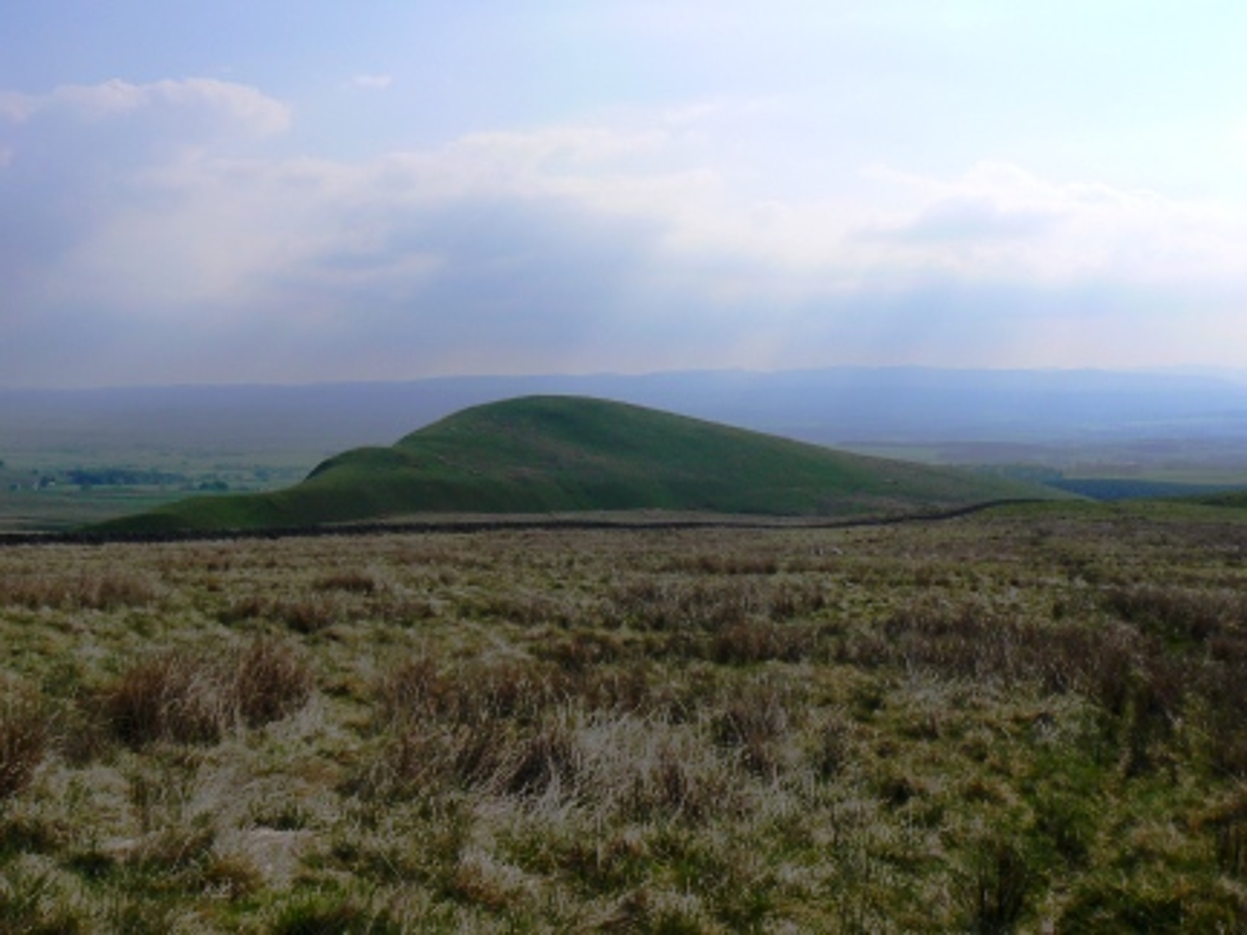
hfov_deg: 51.4
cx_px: 624
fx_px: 1297
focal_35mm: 36
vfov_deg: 39.7
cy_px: 468
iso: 80
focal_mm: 6
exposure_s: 1/800
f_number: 7.1
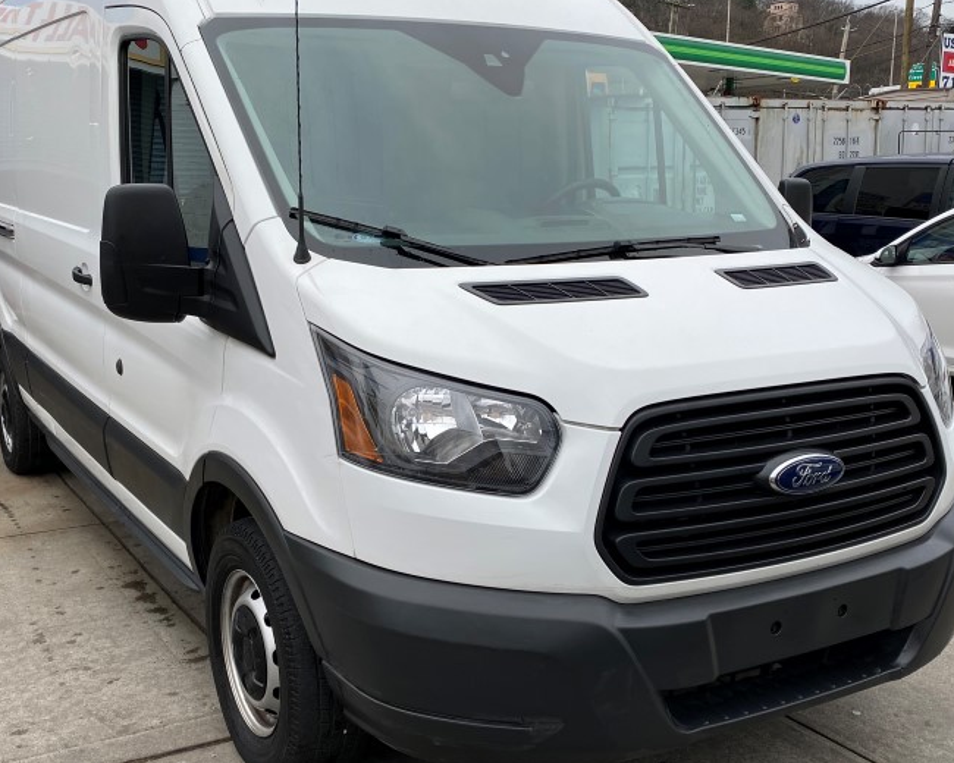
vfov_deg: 37.3
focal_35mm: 40
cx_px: 454
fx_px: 1129
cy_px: 430
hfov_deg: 45.8
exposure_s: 1/597
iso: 32
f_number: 1.8
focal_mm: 4.25
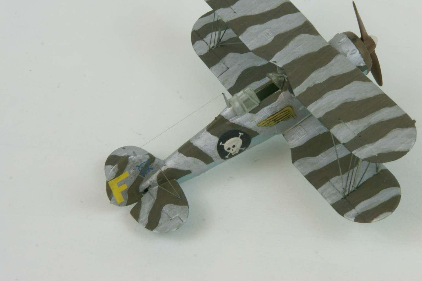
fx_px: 2227
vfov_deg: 7.2
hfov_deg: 10.8
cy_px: 107
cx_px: 253
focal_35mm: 190
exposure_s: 1.3
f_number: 29
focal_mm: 100
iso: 80
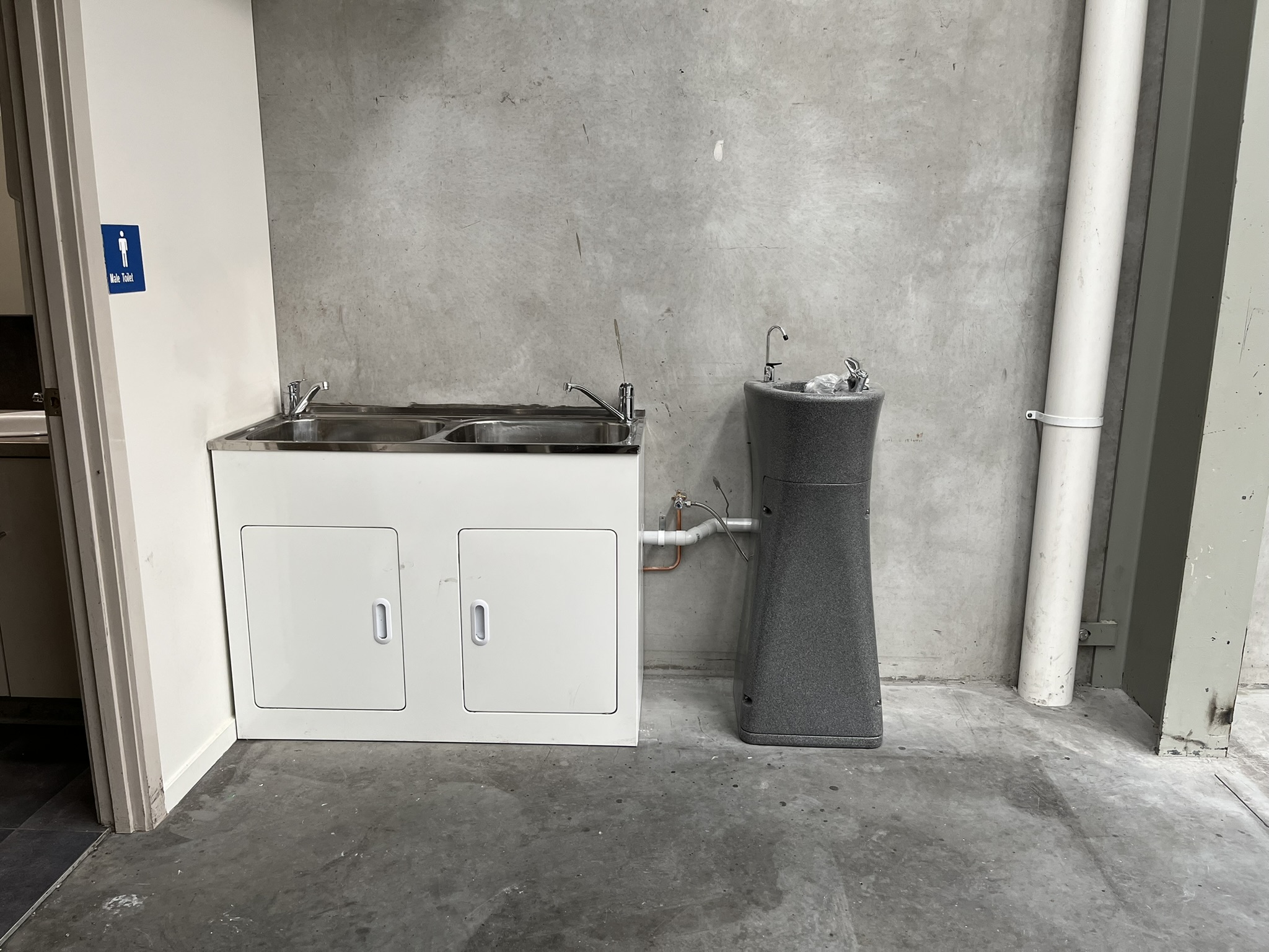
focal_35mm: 26
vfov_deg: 53.1
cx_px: 634
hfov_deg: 67.3
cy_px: 476
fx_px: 953
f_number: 1.6
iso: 125
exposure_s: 1/121
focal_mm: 5.1
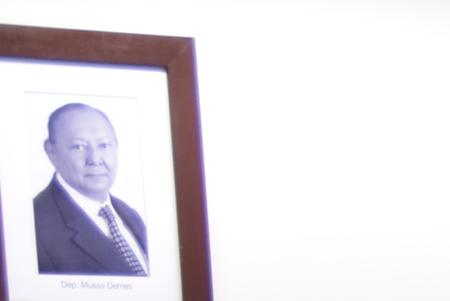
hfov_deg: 6.8
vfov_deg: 4.6
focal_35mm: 291
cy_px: 629
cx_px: 934
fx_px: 3639
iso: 800
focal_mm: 40
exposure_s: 1/50
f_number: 4.5
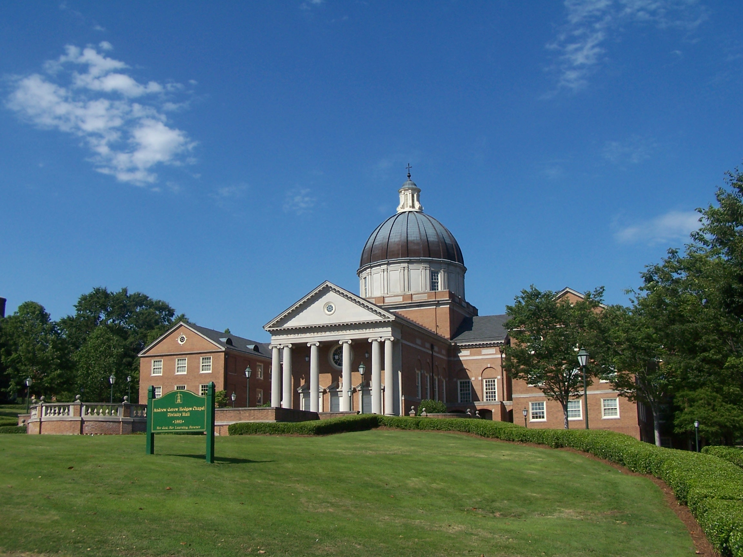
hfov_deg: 49.0
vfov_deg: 37.7
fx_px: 816
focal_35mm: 38
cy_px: 278
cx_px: 372
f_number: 5.6
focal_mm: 6.3
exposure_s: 1/500
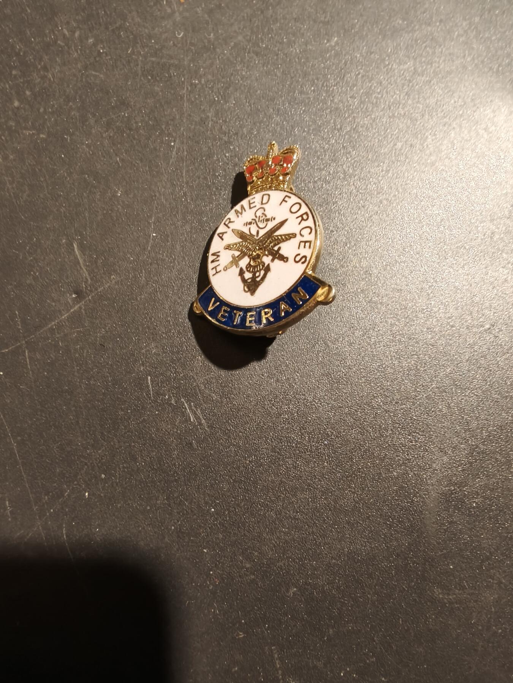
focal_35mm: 23
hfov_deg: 58.9
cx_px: 256
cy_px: 342
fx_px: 454
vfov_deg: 73.9
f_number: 2
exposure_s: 1/50
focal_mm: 2.32
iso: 400
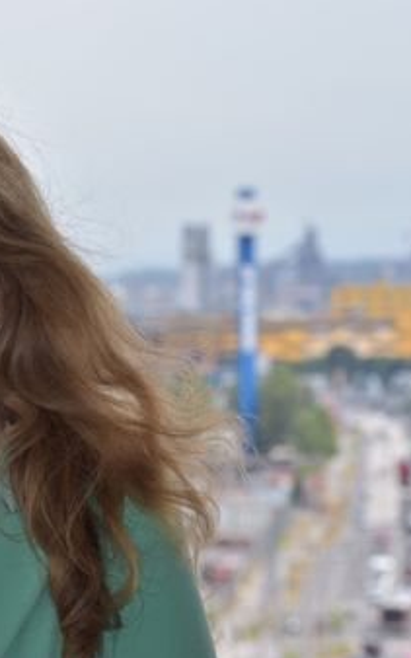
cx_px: -43
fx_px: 4233
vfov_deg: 8.9
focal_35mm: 236
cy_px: 330
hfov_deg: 5.5
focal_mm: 102
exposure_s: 1/200
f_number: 8
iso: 100
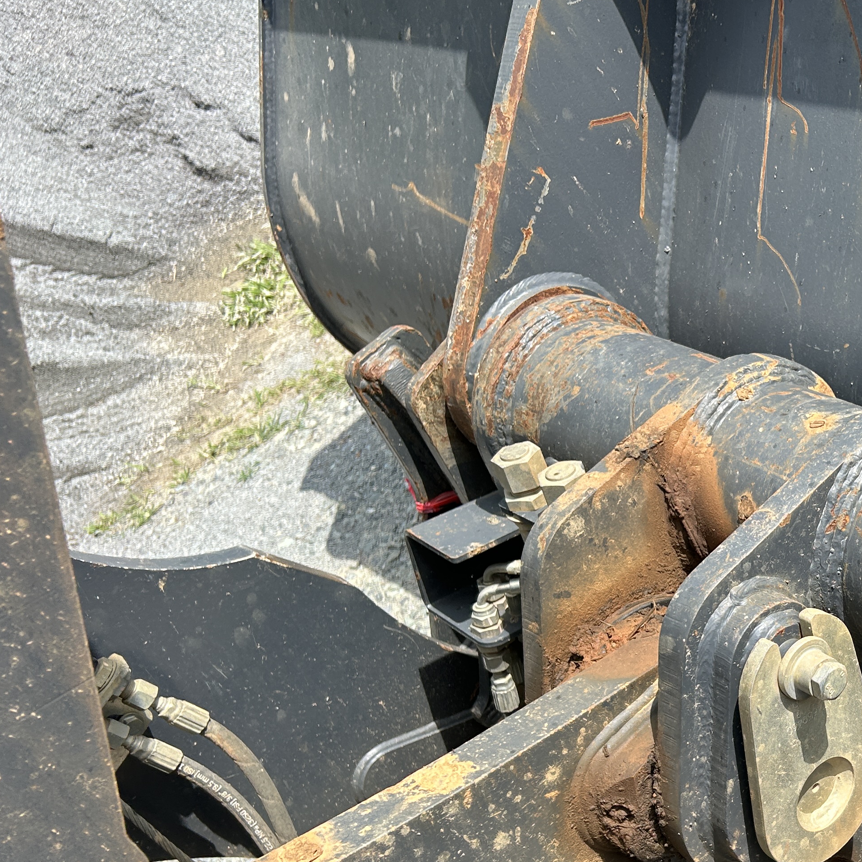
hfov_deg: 32.2
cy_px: 564
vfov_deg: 35.1
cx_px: 891
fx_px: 1352
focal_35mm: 48
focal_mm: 5.7
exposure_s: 1/1531
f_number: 1.5
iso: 50
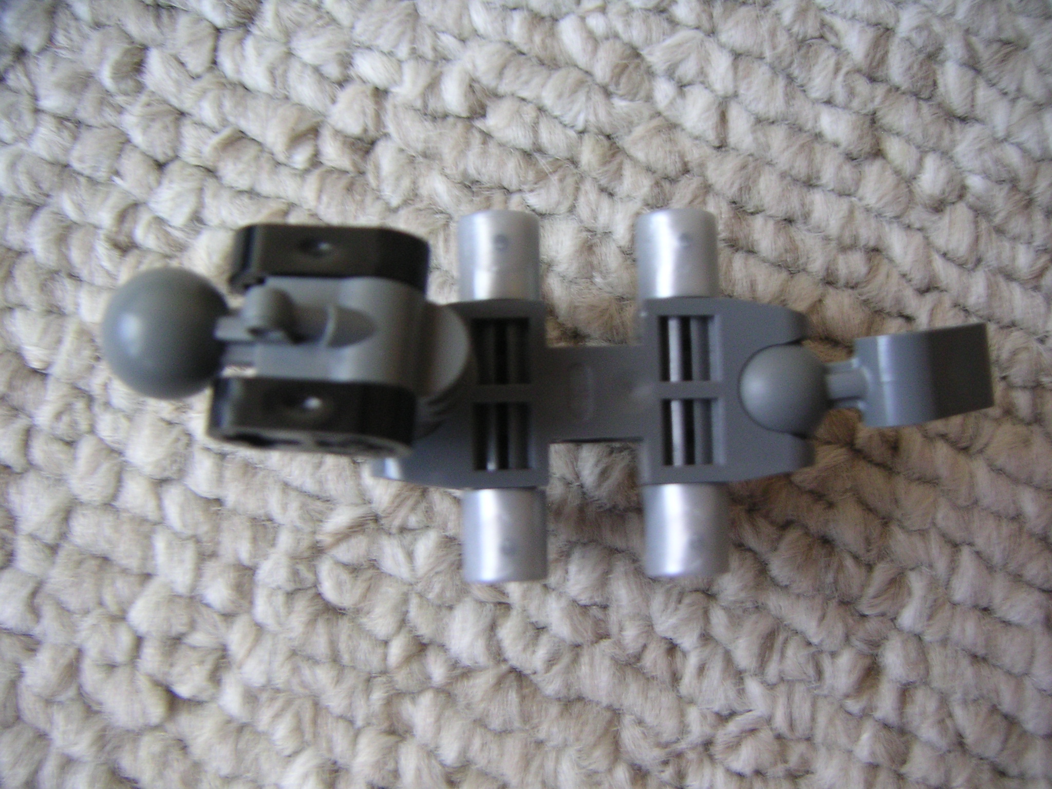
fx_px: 1124
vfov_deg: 38.7
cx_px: 526
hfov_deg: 50.1
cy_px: 394
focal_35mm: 37
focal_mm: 5.7
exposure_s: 1/10
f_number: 2.8
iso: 100
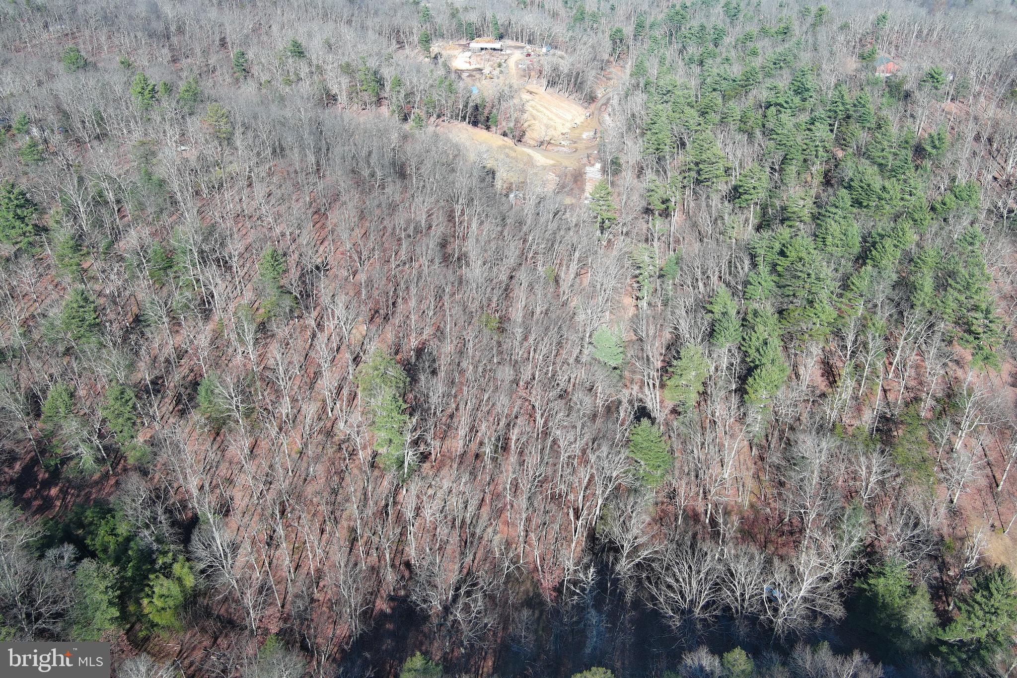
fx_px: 819
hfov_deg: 63.7
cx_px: 508
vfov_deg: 45.0
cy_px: 339
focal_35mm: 29
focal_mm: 10.57
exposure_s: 1/620
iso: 100
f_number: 2.8
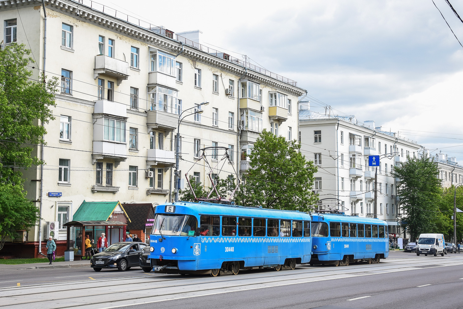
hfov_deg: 41.1
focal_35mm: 48
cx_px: 232
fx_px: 617
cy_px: 154
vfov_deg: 28.1
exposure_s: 1/500
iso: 250
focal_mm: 32
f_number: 5.6
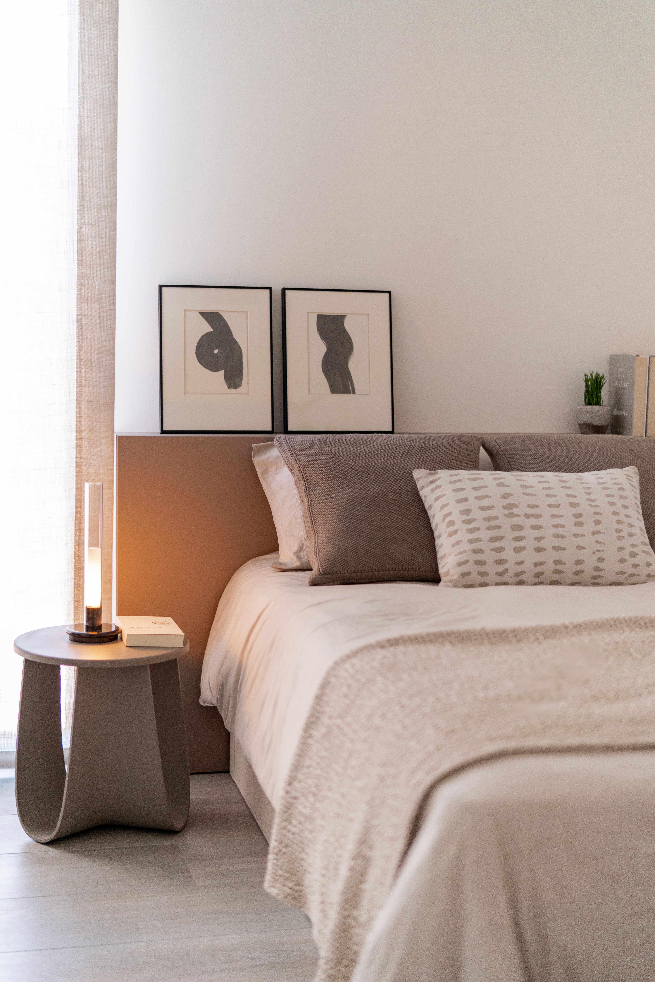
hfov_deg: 27.0
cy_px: 491
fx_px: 1364
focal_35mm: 50
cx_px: 328
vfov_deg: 39.6
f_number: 1.4
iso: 1000
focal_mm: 50
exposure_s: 1/400
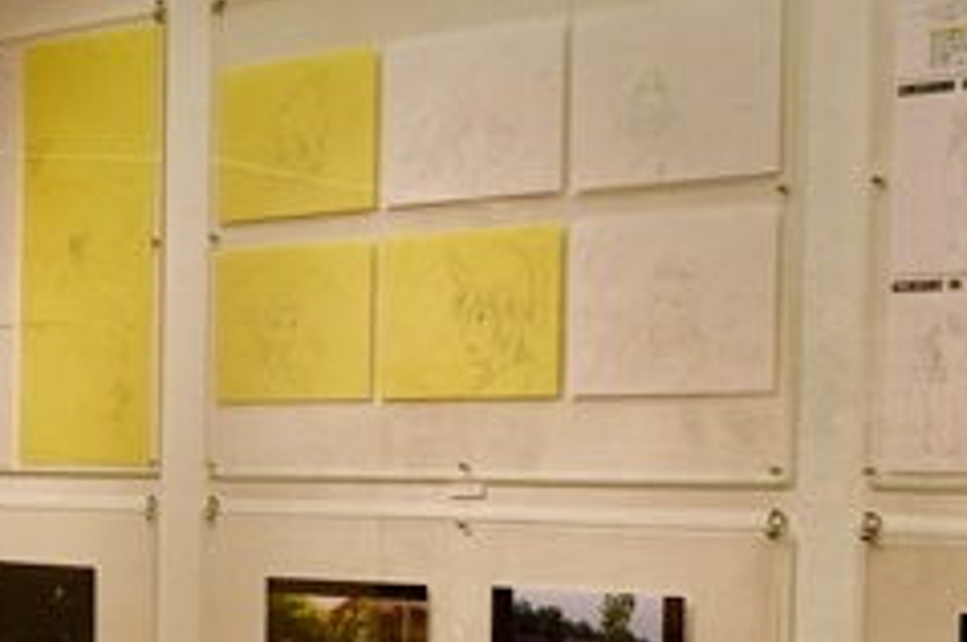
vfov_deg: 13.8
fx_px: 2602
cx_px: 167
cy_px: 672
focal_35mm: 97
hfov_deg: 20.8
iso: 400
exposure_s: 1/250
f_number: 8
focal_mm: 24
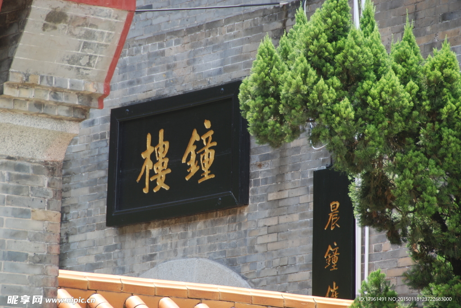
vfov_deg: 4.6
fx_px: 3845
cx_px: 230
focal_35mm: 300
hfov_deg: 6.9
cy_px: 154
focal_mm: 200
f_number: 7.1
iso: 100
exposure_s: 1/60
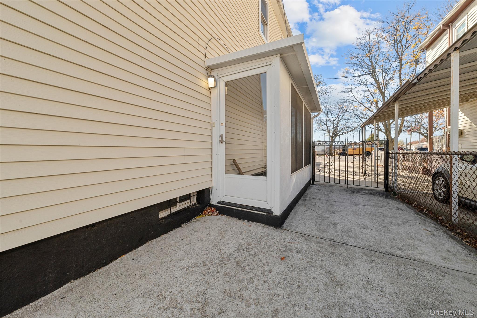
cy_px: 159
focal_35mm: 12
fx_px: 159
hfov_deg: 112.6
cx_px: 238
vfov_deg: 90.0
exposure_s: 1/80
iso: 400
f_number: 13
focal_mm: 12
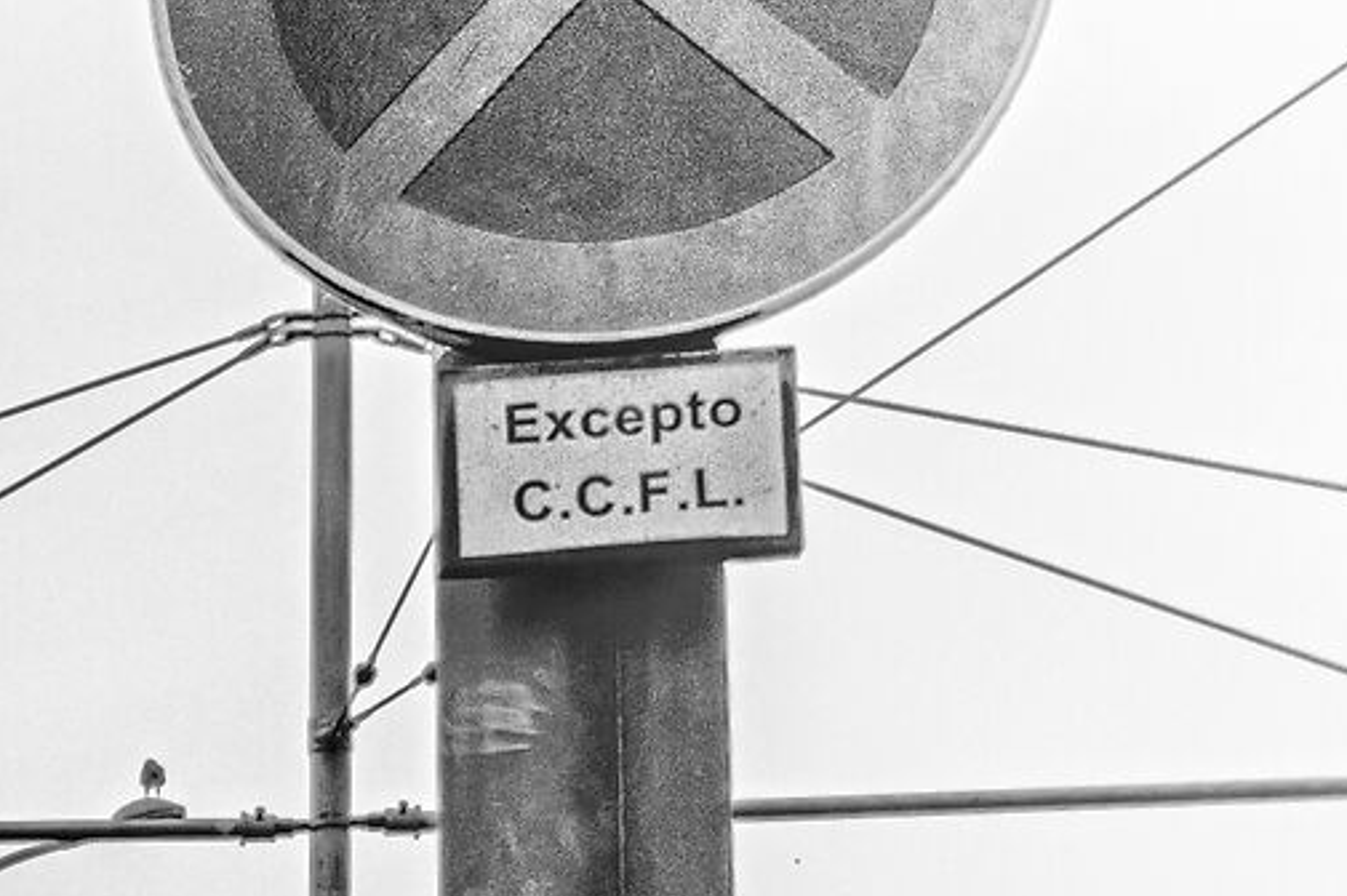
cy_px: 1720
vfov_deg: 7.7
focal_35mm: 171
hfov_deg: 10.6
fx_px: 6394
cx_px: -1688
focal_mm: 24
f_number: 8
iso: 100
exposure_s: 1/200
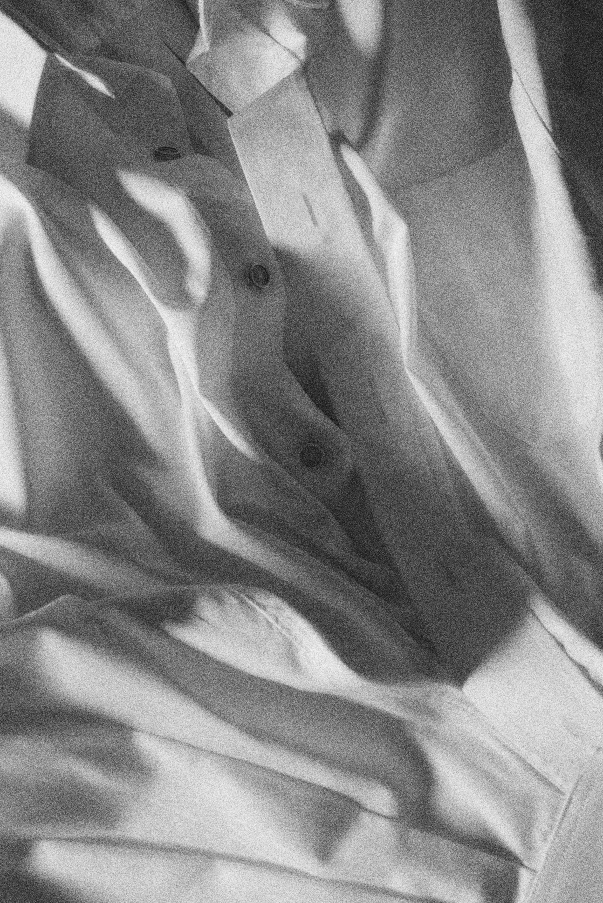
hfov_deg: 22.6
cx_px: 302
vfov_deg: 33.4
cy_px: 452
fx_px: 1506
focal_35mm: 60
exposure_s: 1/160
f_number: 13
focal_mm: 60
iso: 125
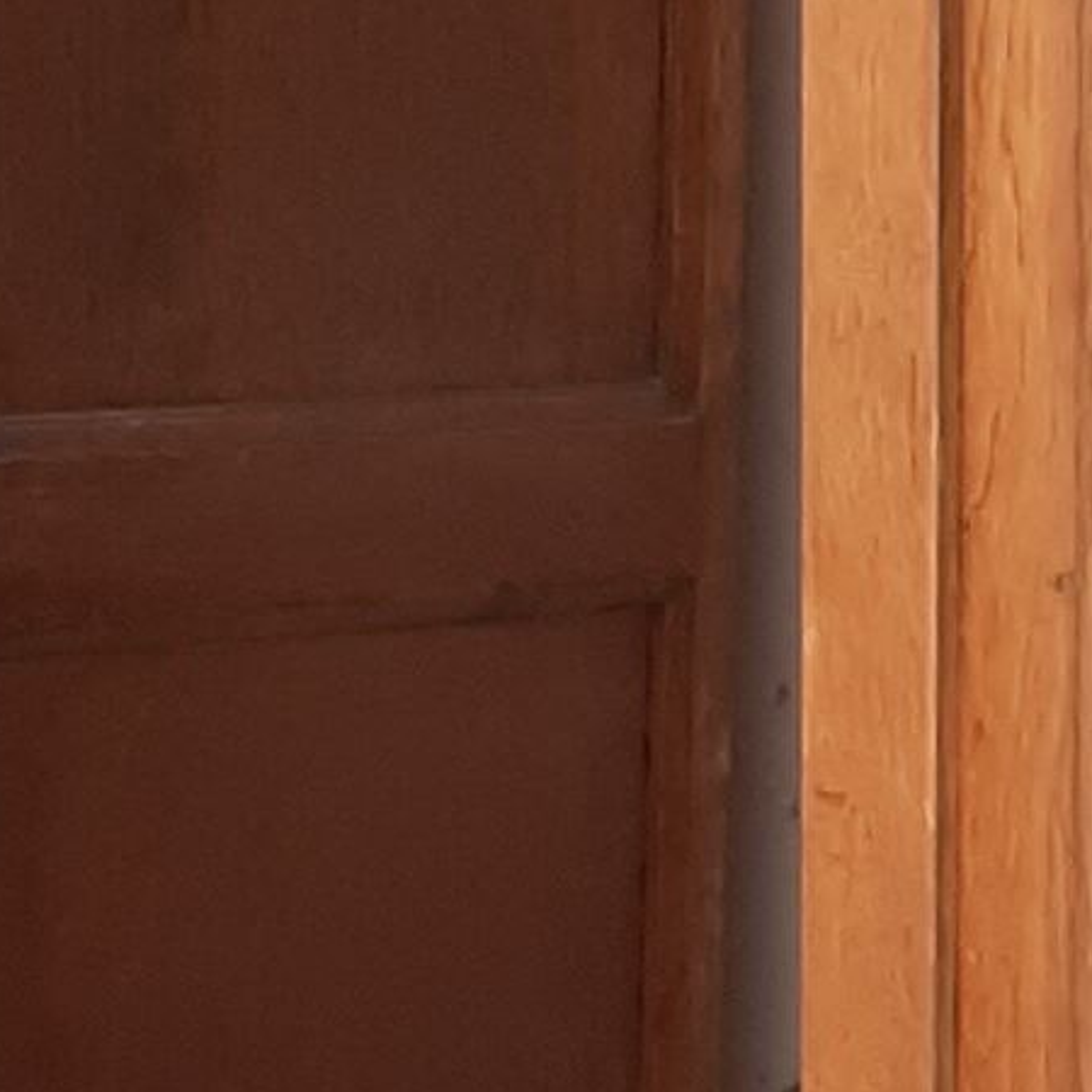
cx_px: 1771
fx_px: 7352
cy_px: 1024
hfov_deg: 8.3
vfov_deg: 8.5
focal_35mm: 206
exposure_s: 1/466
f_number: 1.7
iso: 40
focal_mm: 3.93
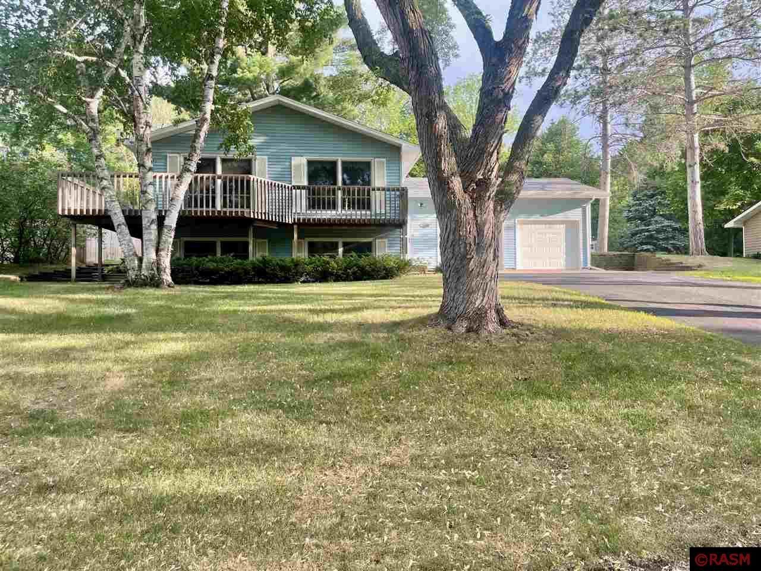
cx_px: 380
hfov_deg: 67.3
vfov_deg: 53.1
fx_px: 572
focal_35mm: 26
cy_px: 286
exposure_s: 1/278
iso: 32
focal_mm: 4.2
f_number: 1.6
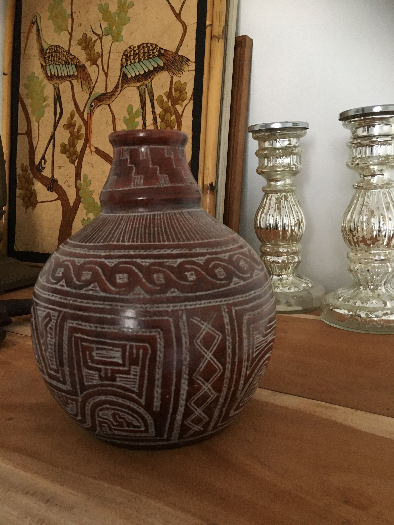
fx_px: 440
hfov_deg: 48.2
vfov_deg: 61.7
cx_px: 197
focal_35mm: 29
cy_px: 262
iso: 200
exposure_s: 1/25
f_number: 2.2
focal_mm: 4.15
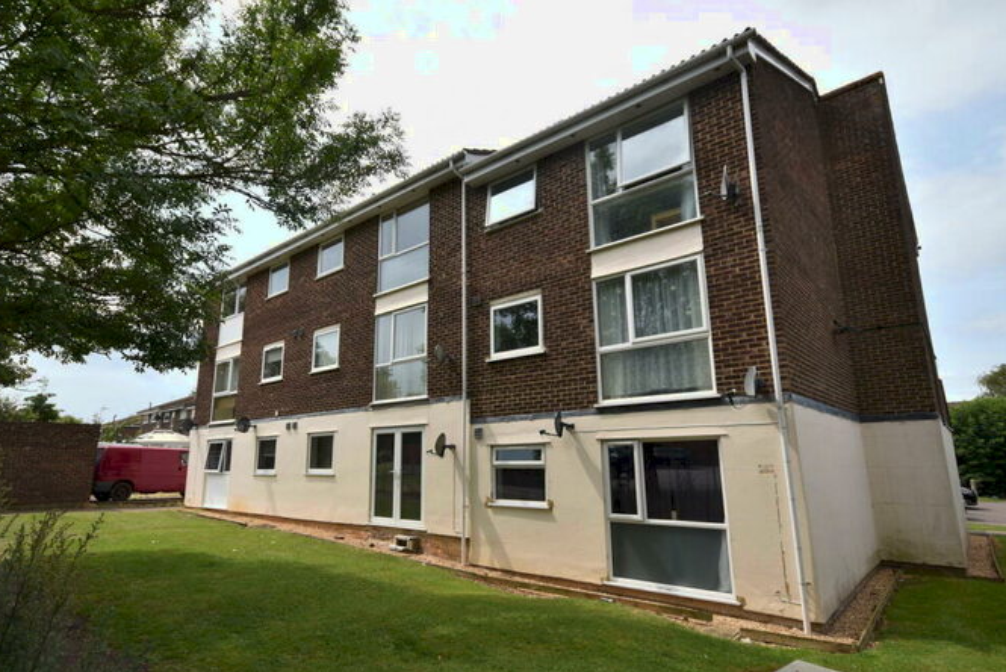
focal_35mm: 21
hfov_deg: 82.4
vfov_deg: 60.7
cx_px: 484
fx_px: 574
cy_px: 341
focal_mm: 13
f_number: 8
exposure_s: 1/250
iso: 100
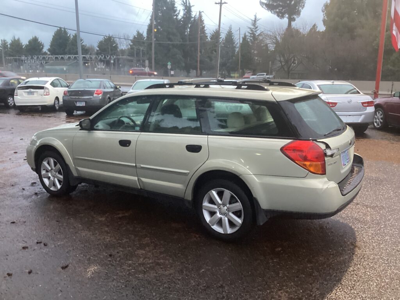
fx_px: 358
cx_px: 200
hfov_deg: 58.4
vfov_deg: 45.4
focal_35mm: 31
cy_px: 150
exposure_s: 1/40
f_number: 2.4
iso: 320
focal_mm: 3.3
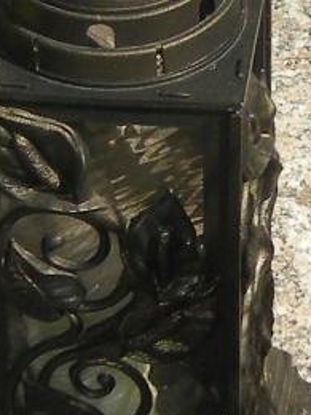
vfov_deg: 8.5
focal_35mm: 232
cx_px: 309
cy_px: 120
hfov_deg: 6.4
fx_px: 2779
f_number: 5.8
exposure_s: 1/285
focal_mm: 5.3
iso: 91
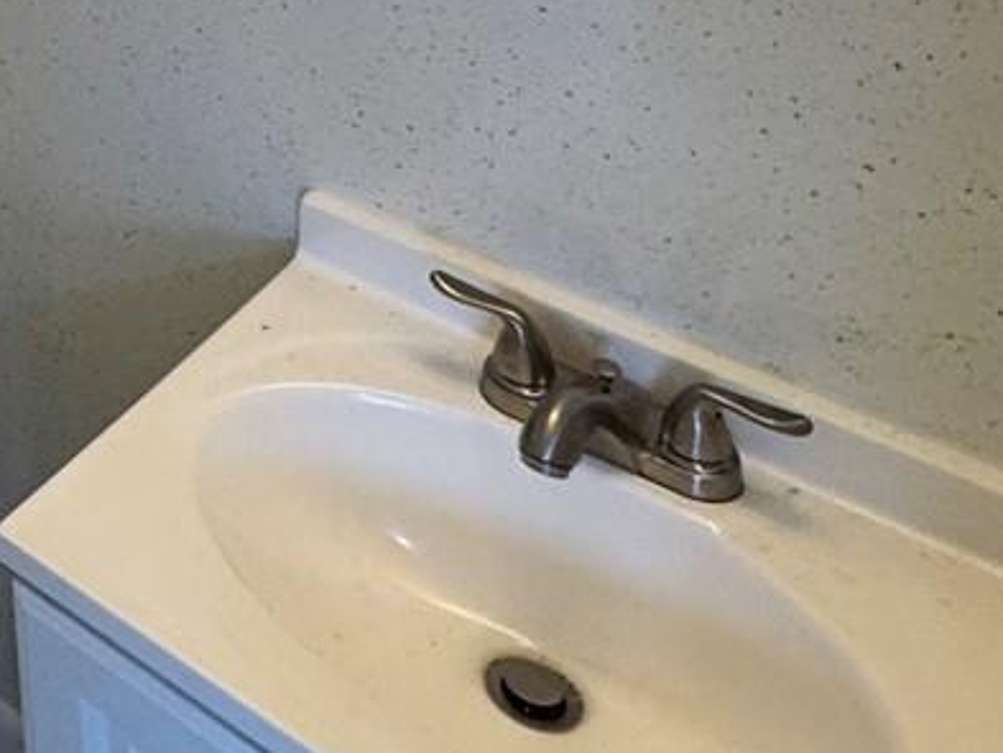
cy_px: -444
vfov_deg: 20.9
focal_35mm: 57
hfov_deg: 25.0
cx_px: -533
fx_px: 1652
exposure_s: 1/120
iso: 250
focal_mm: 2.22
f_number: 2.2
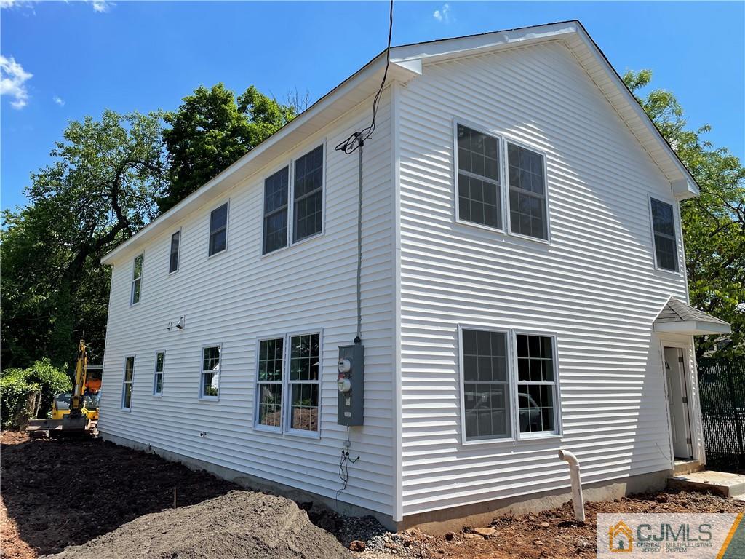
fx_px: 560
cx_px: 372
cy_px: 280
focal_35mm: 26
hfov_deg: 67.3
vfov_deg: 53.1
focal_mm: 4.2
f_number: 1.6
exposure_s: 1/3401
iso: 32
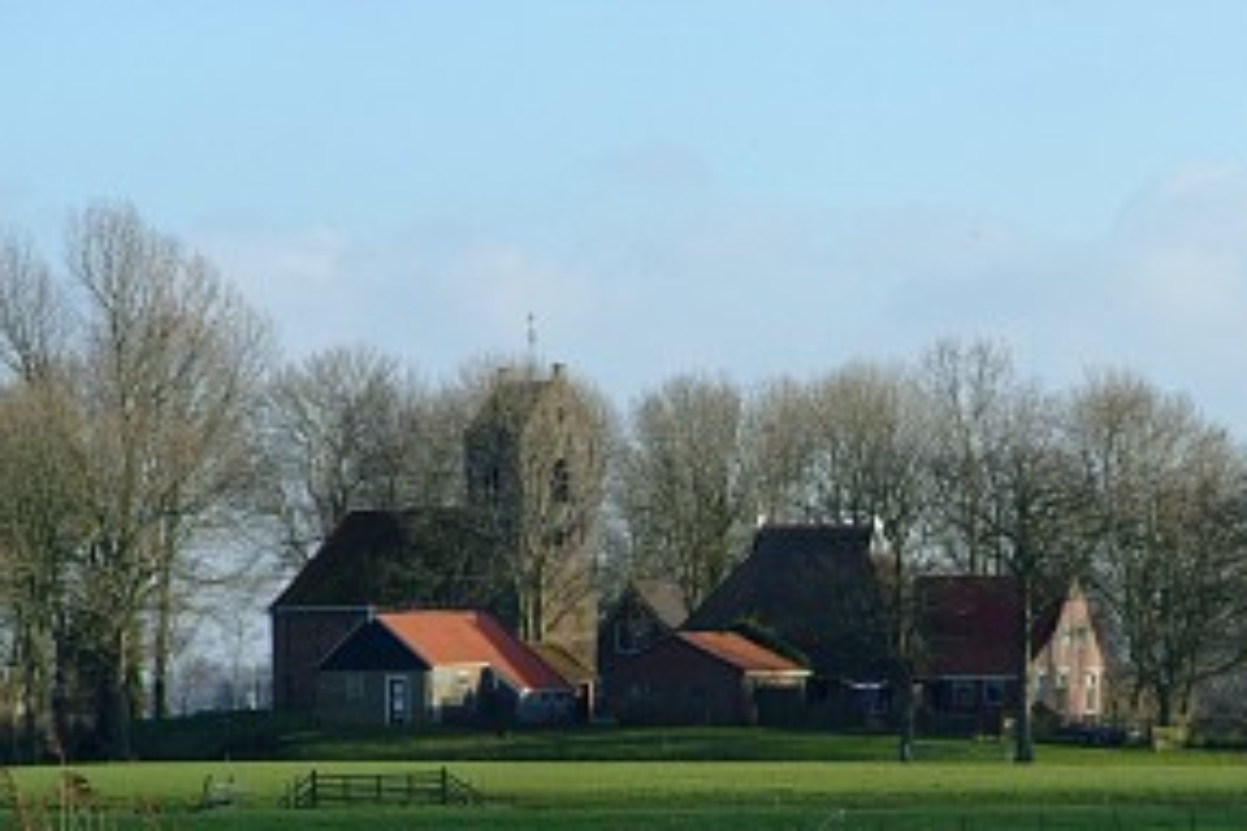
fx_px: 10980
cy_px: 478
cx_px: 762
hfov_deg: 6.5
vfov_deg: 4.3
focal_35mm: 317
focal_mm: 135
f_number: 13
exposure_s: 1/250
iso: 400
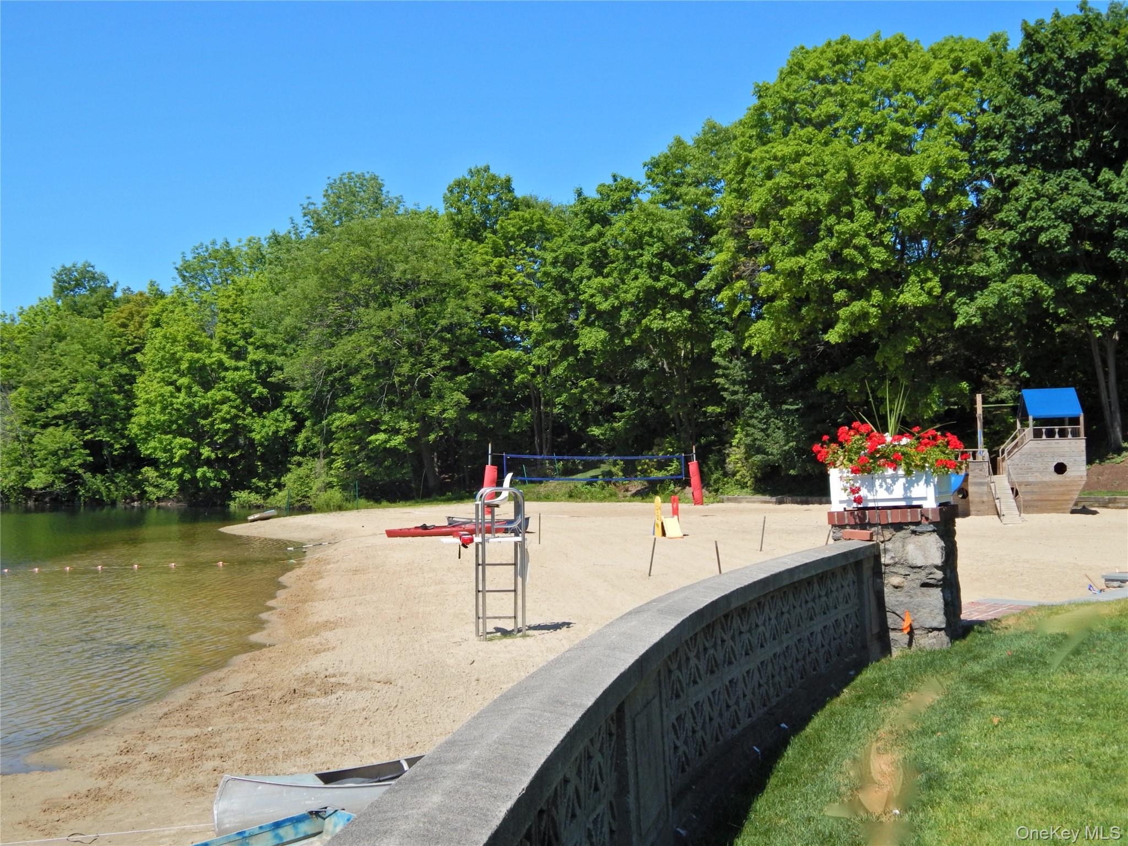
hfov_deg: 49.0
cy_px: 423
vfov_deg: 37.7
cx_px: 564
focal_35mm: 38
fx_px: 1238
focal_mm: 6.8
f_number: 3.4
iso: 125
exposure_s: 1/1500
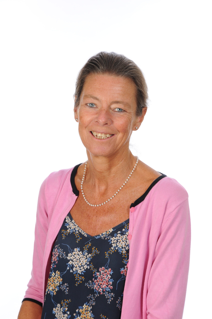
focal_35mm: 158
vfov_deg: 13.1
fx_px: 1395
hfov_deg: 8.7
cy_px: 160
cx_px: 106
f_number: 11
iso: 200
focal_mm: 105
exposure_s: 1/125
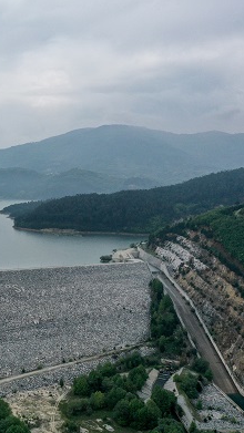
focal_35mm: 45
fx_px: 517
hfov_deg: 24.8
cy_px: 217
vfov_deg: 45.5
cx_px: -20
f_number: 6.3
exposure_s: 1/800
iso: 200
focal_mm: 10.26
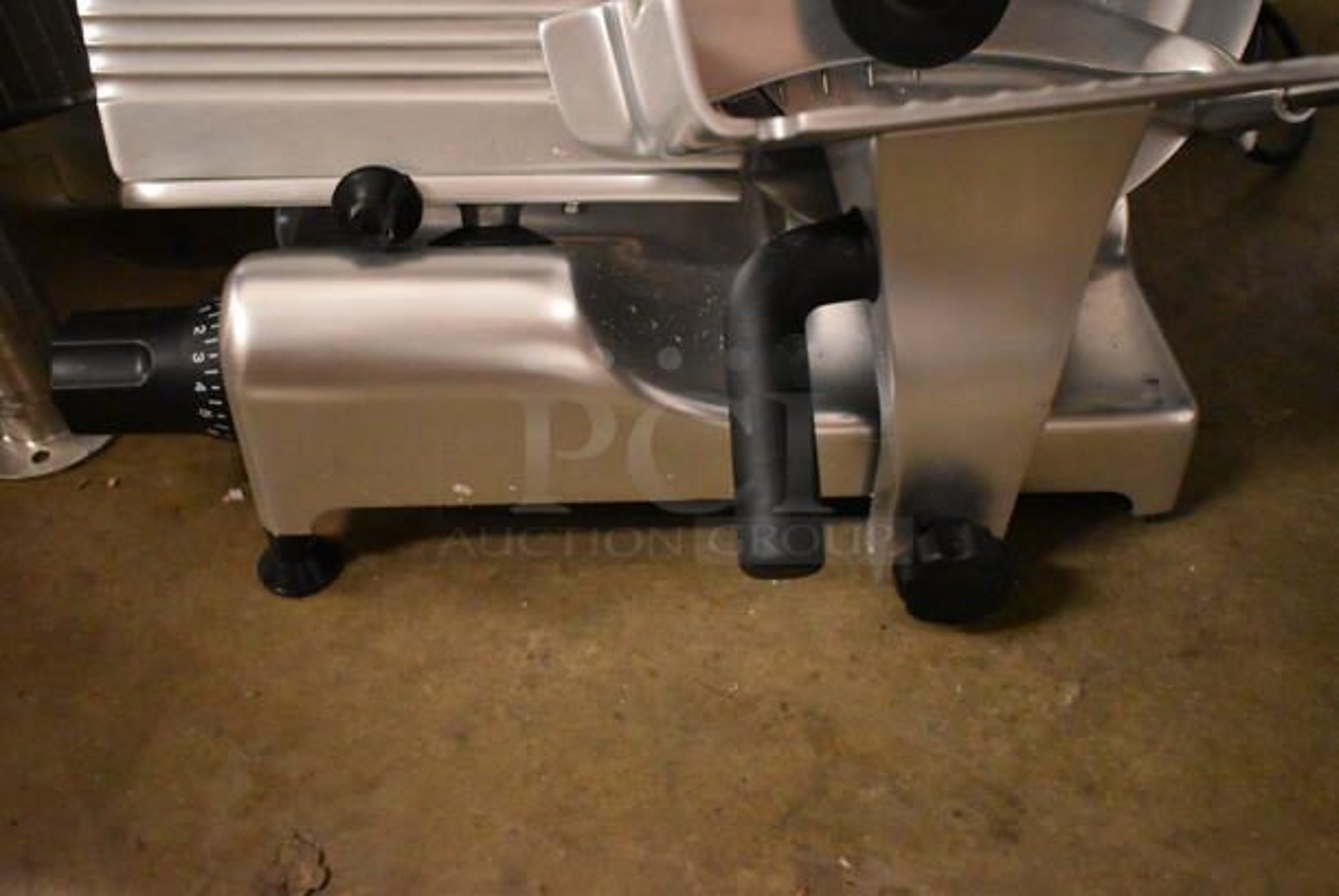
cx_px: 670
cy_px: 448
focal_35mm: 36
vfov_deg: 37.0
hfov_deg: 53.1
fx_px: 1340
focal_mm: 24
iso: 8000
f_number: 3.8
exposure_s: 1/125
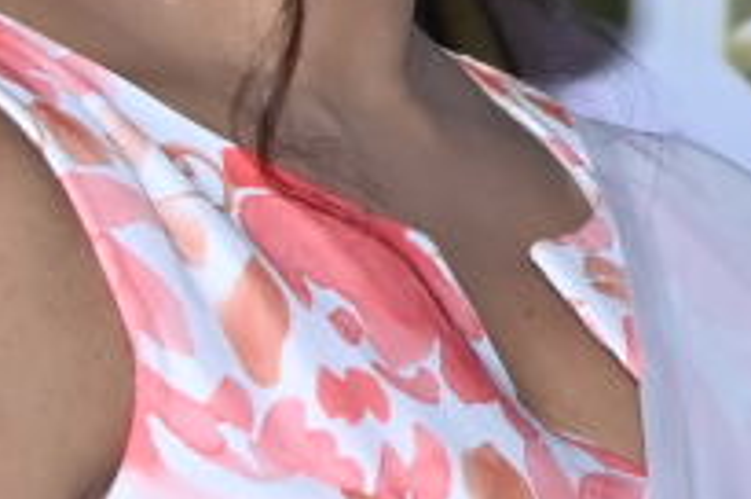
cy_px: 233
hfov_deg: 2.5
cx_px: 2275
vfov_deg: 1.7
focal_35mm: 821
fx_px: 17100
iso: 500
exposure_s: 1/125
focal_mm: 70
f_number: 5.6
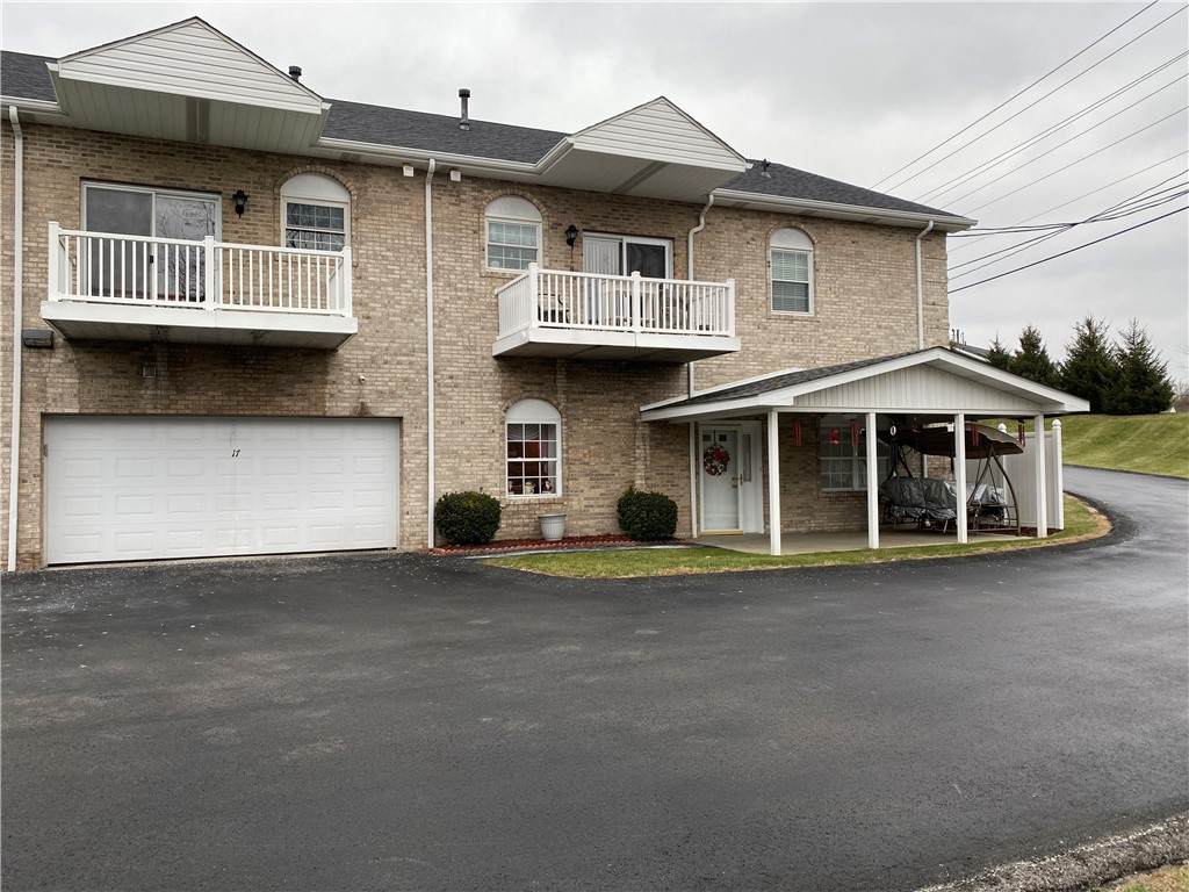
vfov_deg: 53.1
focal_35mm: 26
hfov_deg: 67.3
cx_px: 594
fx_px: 893
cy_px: 446
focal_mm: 4.25
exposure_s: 1/229
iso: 32
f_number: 1.8
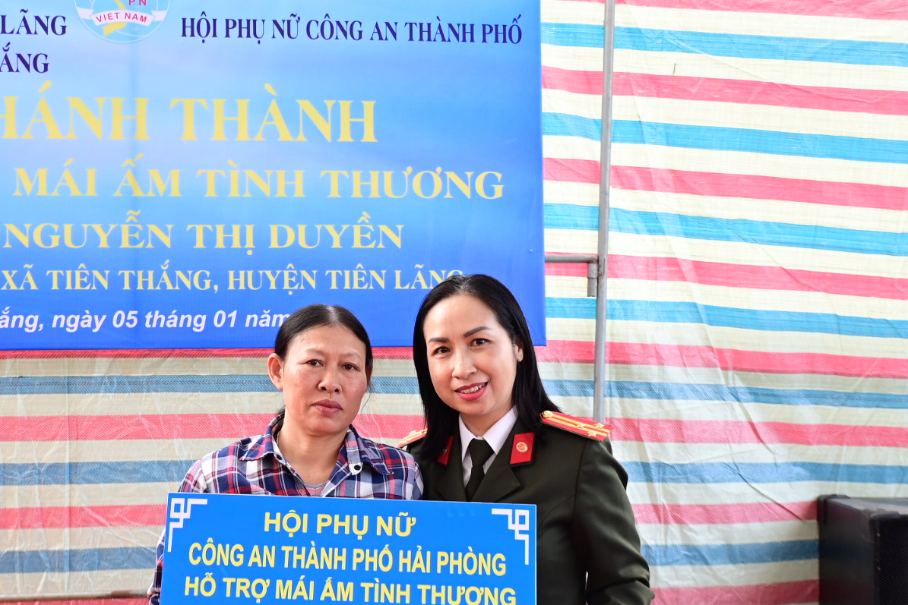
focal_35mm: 61
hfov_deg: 32.6
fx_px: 1539
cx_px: 305
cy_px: 386
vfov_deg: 22.2
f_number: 5
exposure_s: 1/200
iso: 500
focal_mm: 30
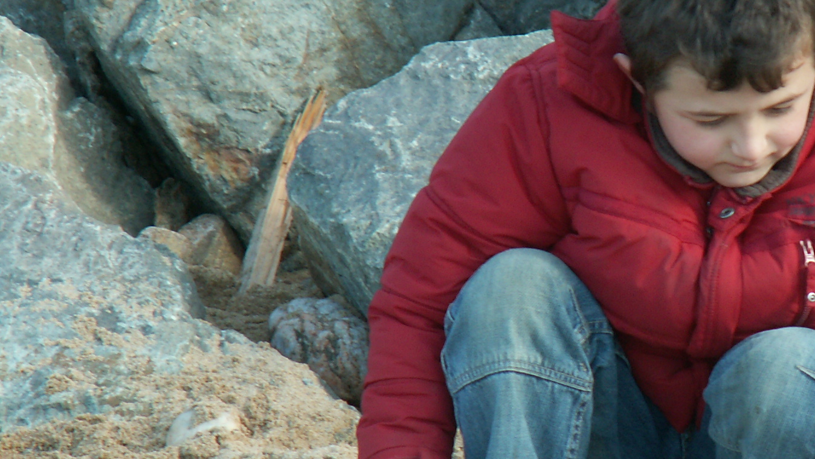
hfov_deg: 5.0
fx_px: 9250
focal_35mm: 428
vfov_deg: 2.8
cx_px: 749
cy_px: 332
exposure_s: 1/100
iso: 50
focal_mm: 33.97
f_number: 4
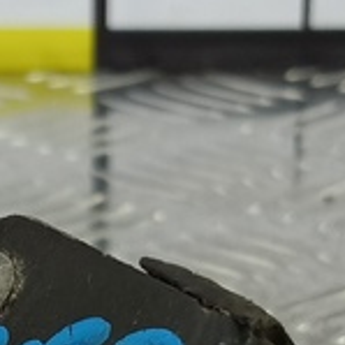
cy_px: 609
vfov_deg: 11.6
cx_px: 56
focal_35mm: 140
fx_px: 1579
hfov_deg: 12.4
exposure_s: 1/50
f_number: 1.6
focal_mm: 4.11
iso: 130
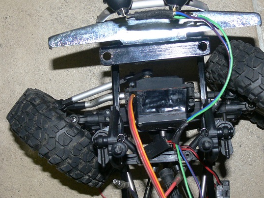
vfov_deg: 25.2
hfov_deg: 33.2
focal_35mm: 58
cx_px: 140
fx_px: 442
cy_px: 86
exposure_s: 1/30
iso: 100
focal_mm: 8.1
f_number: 4
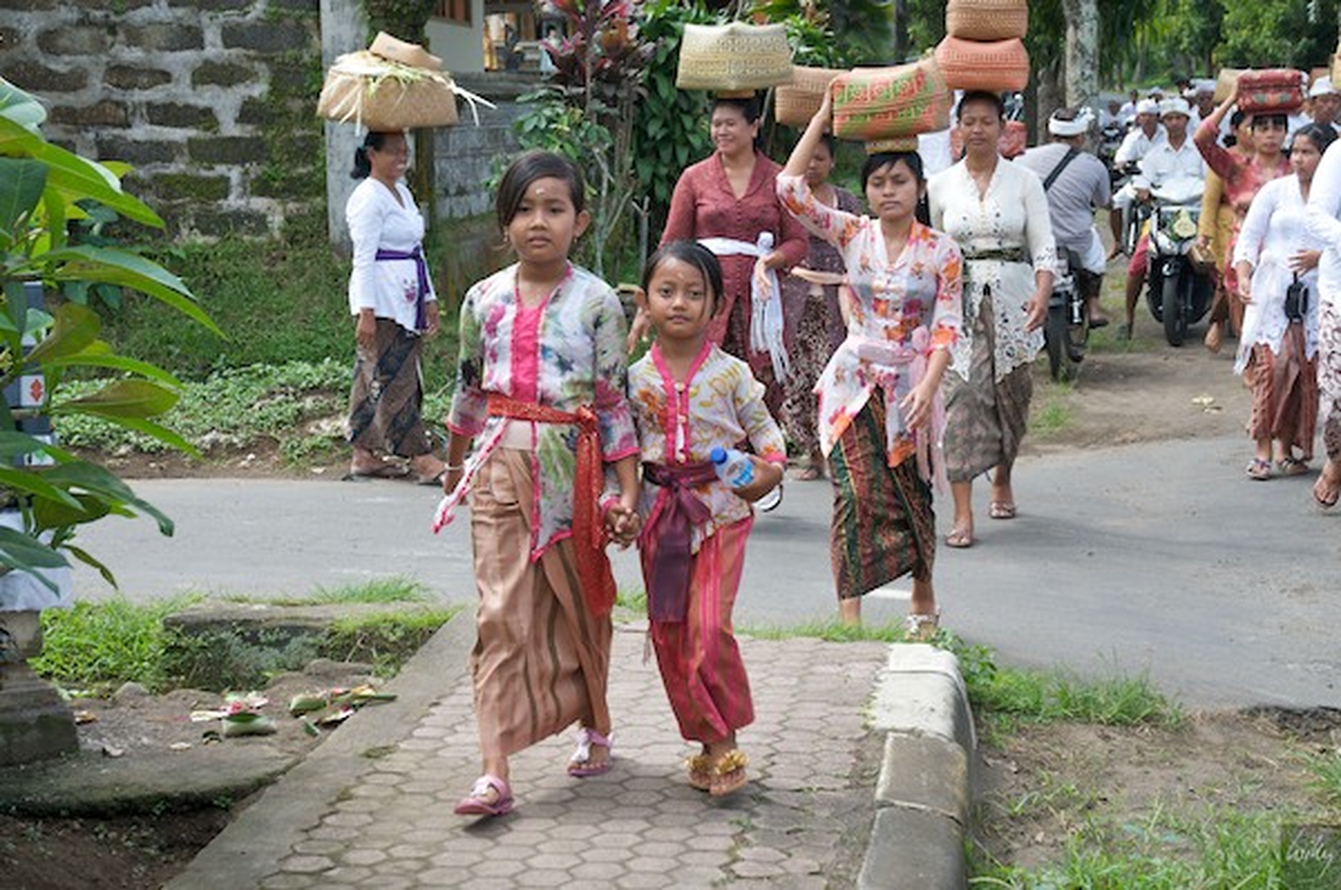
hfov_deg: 28.1
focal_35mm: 72
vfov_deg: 18.9
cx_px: 670
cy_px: 445
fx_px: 2678
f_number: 8
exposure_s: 1/250
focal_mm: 48
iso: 320
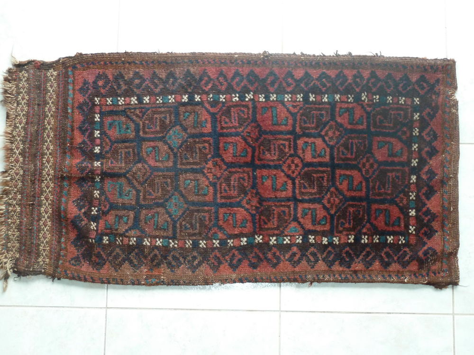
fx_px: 712
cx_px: 237
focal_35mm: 52
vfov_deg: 28.0
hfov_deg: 36.8
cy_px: 178
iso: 200
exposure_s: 1/30
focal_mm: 8.5
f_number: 3.8
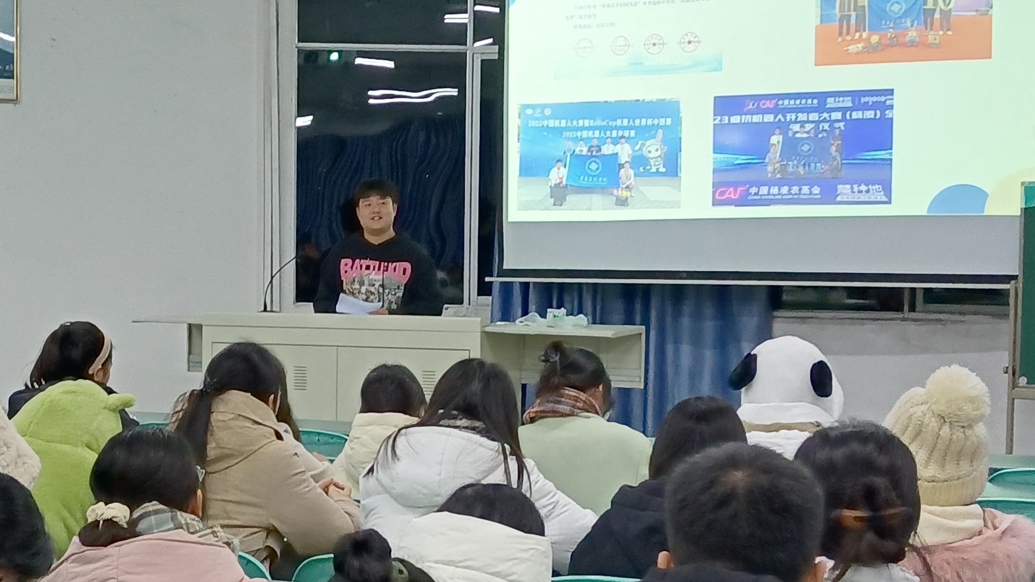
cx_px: 370
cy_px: 357
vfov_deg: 16.3
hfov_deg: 28.5
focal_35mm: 74
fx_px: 2031
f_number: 1.8
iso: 735
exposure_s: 1/33.3
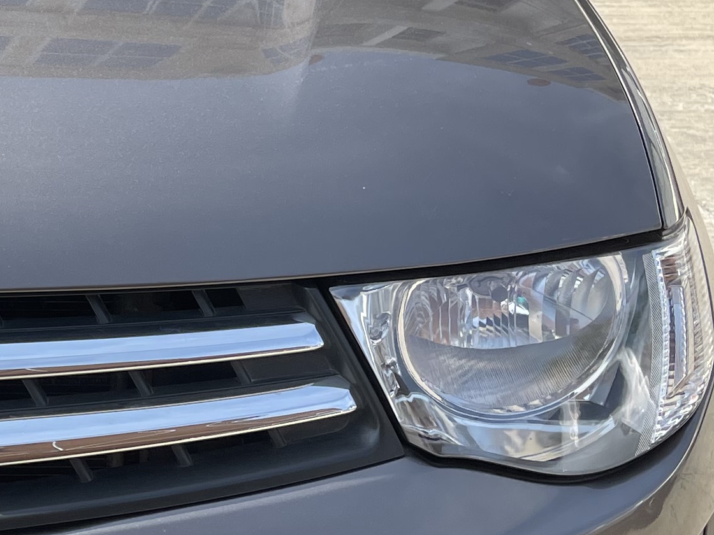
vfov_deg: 16.4
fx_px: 1856
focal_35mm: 90
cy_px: 185
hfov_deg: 20.5
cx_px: -126
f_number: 1.6
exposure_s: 1/1946
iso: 32
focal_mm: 5.1
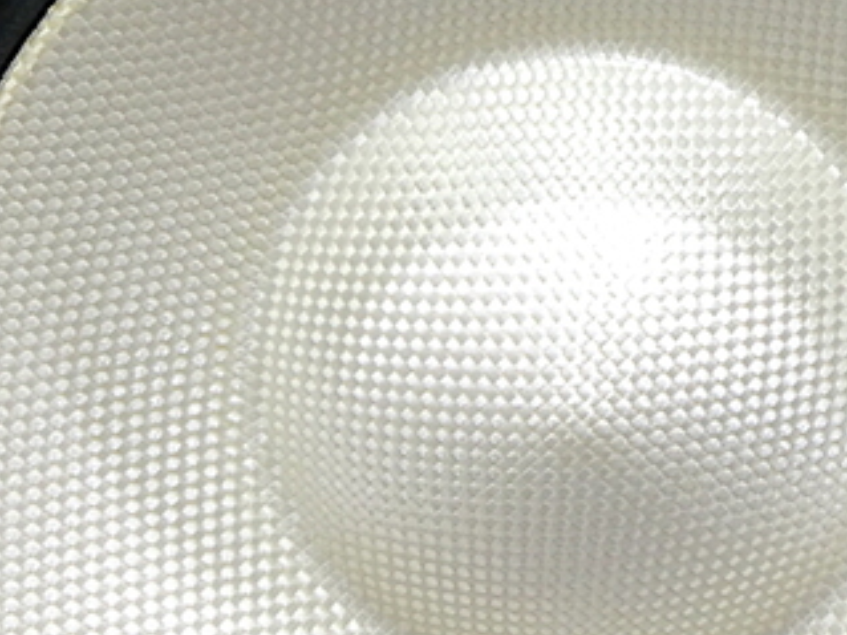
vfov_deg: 3.4
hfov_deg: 4.6
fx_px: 10542
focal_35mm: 431
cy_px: 412
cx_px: 587
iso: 200
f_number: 5.4
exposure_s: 1/10
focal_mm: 25.6
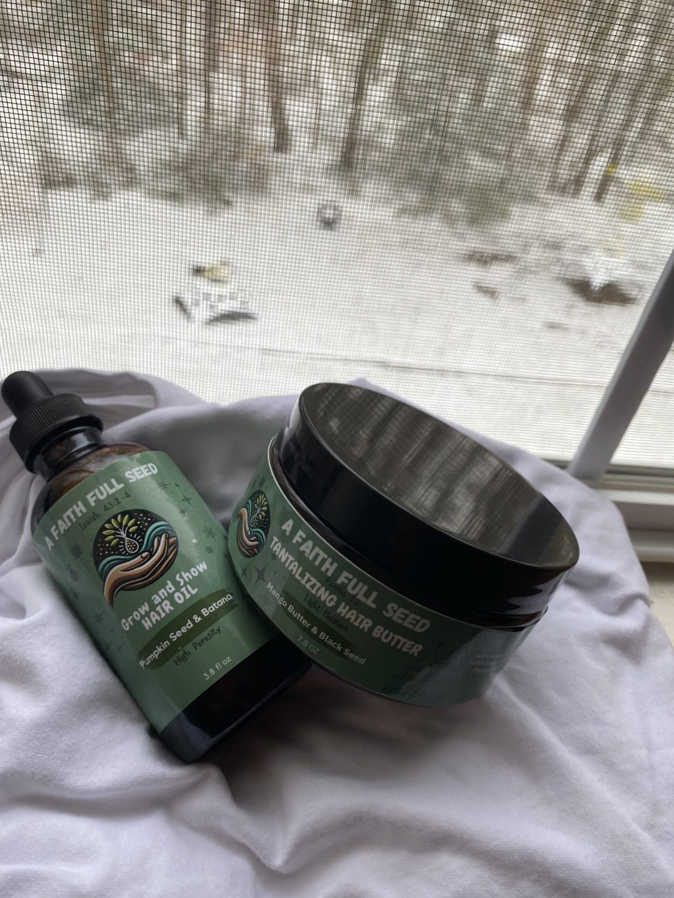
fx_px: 675
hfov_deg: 53.1
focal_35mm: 26
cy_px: 449
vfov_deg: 67.3
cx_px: 337
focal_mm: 4.25
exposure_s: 1/159
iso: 32
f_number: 1.8
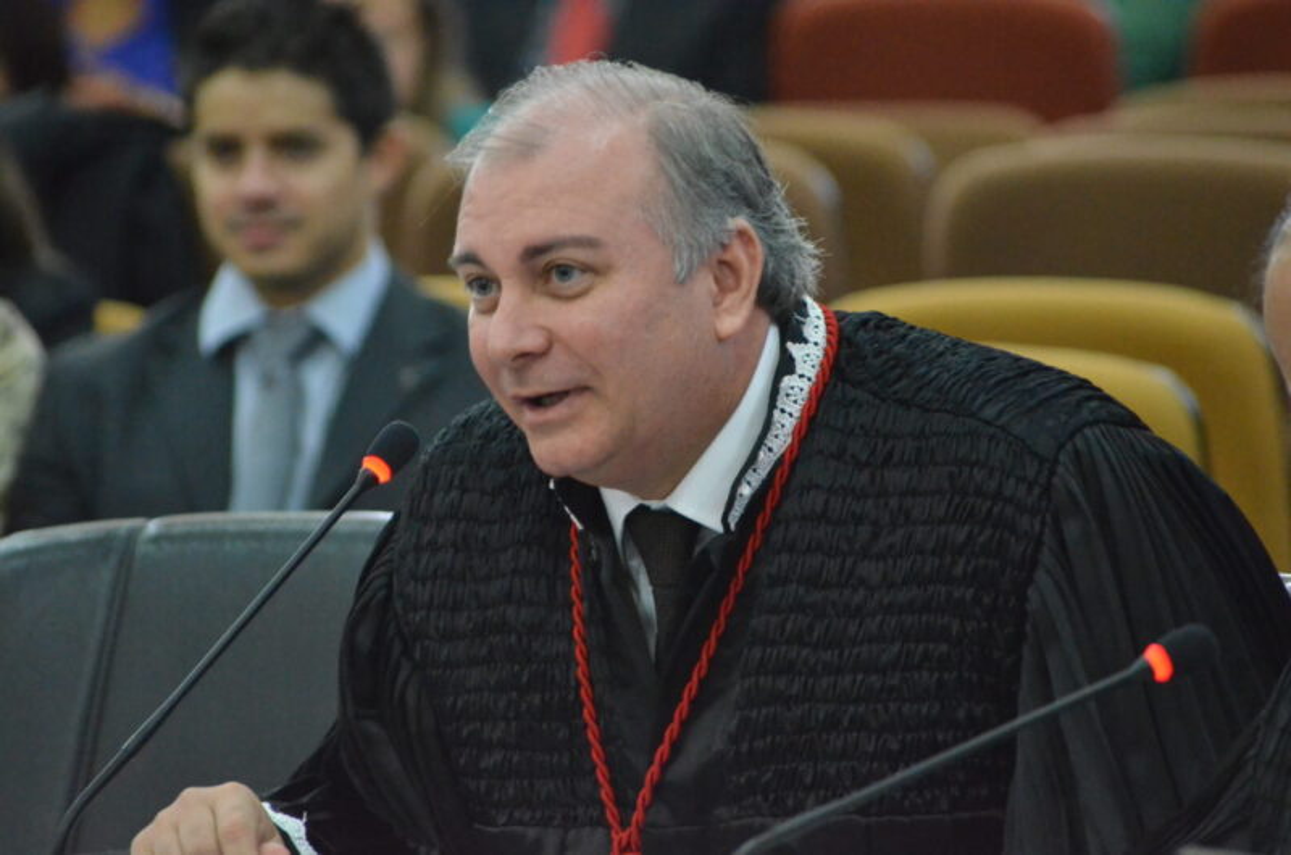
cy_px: 428
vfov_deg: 4.7
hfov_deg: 7.1
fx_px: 10468
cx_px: 646
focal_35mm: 292
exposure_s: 1/80
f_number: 5.6
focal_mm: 195
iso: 6400
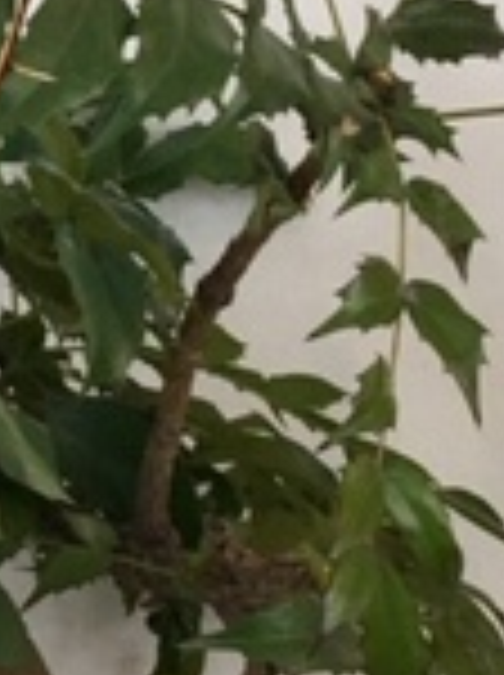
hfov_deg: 11.4
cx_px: -243
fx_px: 2414
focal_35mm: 124
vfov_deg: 15.4
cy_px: -117
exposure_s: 1/30
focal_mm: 4.15
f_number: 2.2
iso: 40
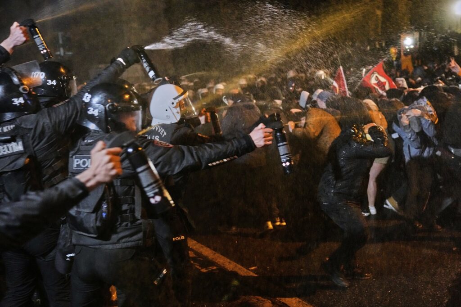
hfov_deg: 50.7
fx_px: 486
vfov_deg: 35.0
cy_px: 154
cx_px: 230
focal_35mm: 38
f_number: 2.8
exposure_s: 1/160
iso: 8000
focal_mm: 38
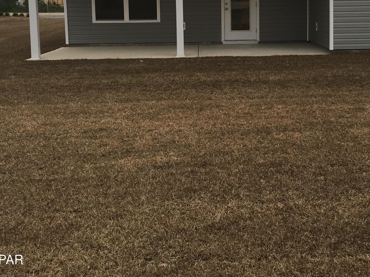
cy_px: 51
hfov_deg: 39.1
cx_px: 252
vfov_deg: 29.5
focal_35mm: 48
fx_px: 513
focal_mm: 4.15
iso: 25
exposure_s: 1/450
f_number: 2.2
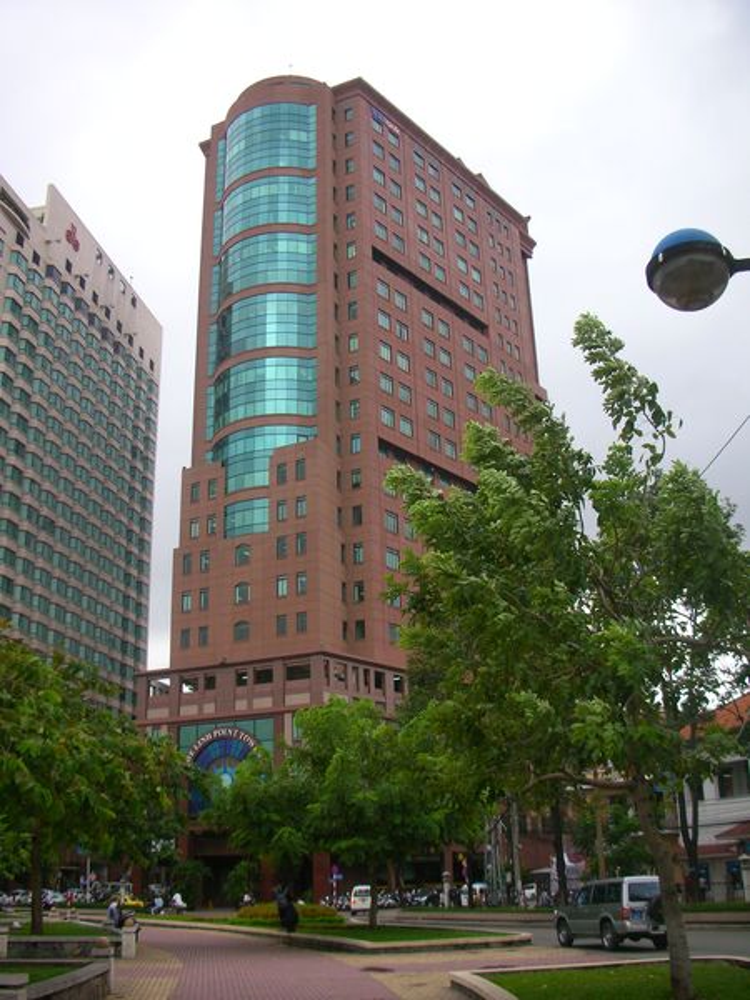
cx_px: 375
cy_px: 500
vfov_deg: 52.6
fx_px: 1011
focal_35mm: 35
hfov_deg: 40.7
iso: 50
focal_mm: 5.8
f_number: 3
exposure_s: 1/235
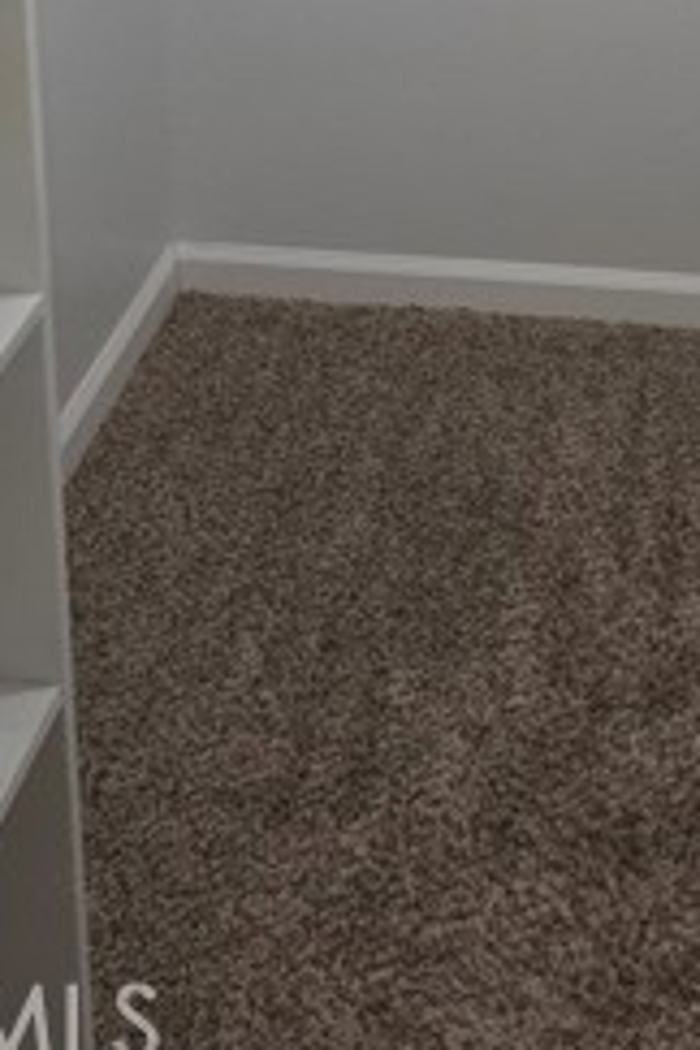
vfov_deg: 27.1
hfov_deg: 21.2
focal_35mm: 63
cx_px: 609
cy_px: -298
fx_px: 1837
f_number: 1.7
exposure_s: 1/120
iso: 500
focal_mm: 6.3
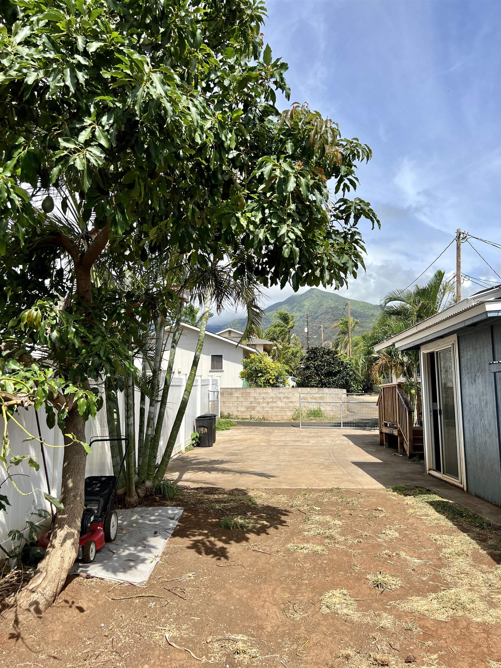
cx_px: 250
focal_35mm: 26
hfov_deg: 53.1
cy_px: 334
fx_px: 502
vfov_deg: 67.3
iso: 50
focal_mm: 5.7
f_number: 1.5
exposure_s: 1/3831
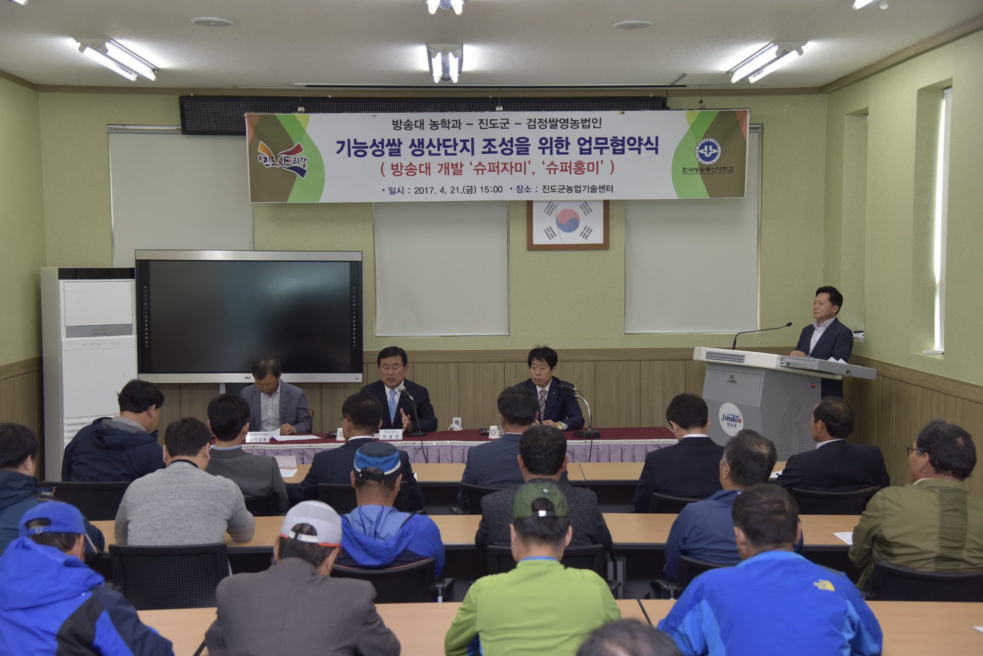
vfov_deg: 29.3
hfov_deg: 42.7
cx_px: 492
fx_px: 1256
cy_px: 328
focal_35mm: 46
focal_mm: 46
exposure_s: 1/125
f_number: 4.5
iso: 800
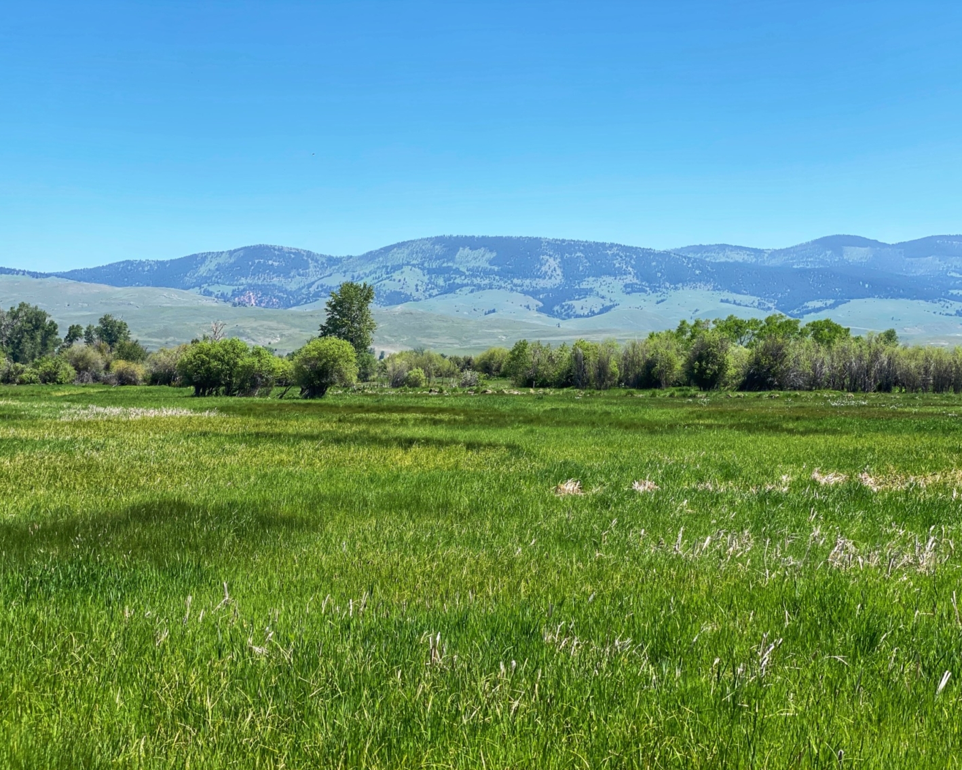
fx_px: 1566
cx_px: 500
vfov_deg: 27.6
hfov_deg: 34.1
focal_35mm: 55
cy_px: 383
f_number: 2
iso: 20
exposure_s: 1/1370
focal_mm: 6
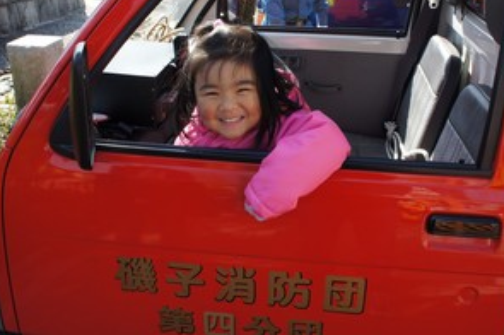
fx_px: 541
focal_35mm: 39
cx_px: 258
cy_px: 126
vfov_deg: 34.2
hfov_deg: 50.0
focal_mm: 19
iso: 400
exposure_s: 1/250
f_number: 7.1
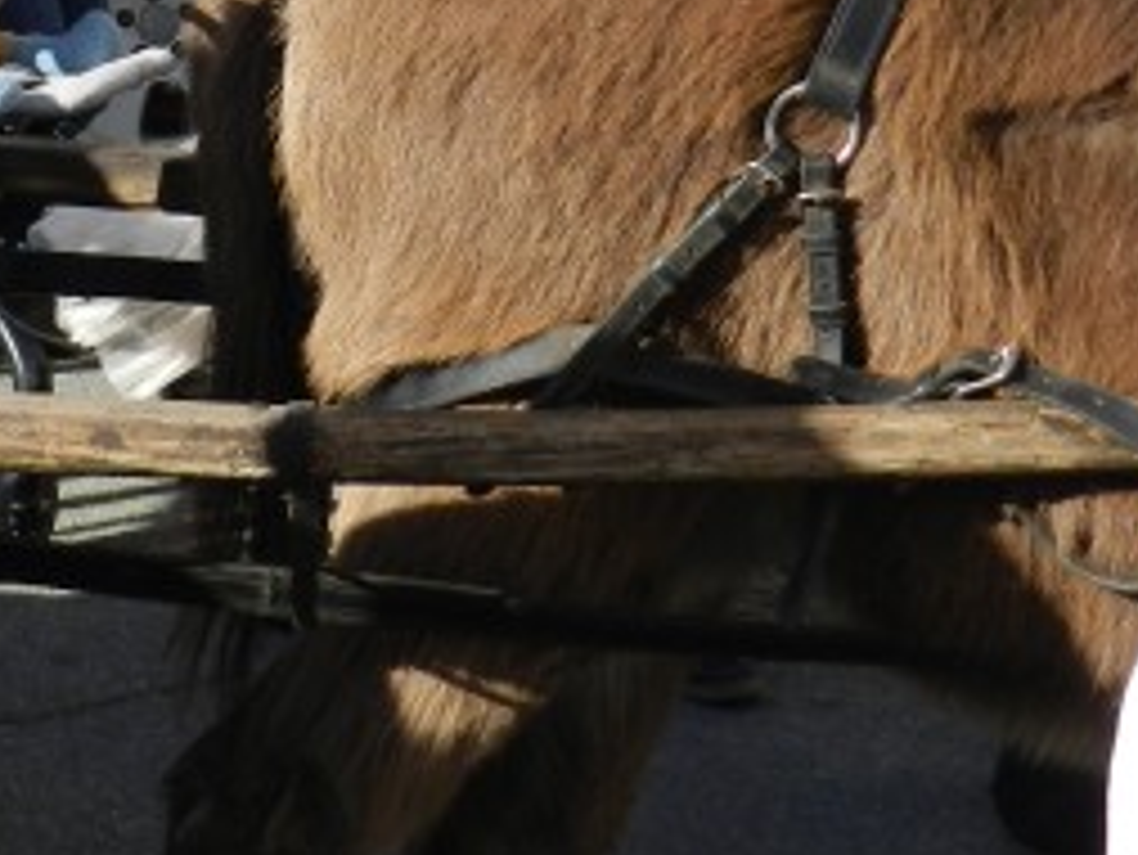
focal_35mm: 120
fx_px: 3947
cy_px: -288
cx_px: -18
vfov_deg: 12.0
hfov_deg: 16.1
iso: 160
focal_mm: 6.7
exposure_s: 1/800
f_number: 4
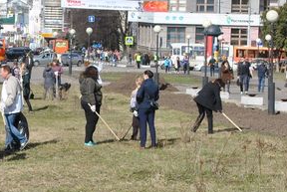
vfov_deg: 6.6
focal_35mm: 209
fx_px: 1669
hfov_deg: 9.7
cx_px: -28
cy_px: 111
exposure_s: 1/250
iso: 100
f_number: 8
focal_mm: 42
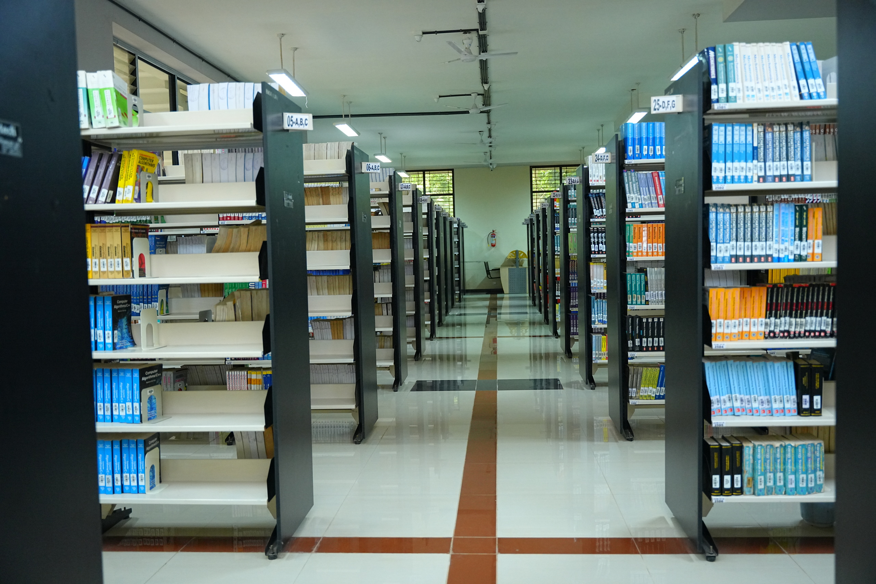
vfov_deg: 40.9
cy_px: 292
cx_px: 438
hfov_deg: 58.4
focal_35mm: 32
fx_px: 784
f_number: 2.8
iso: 2500
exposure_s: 1/160
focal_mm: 32.2
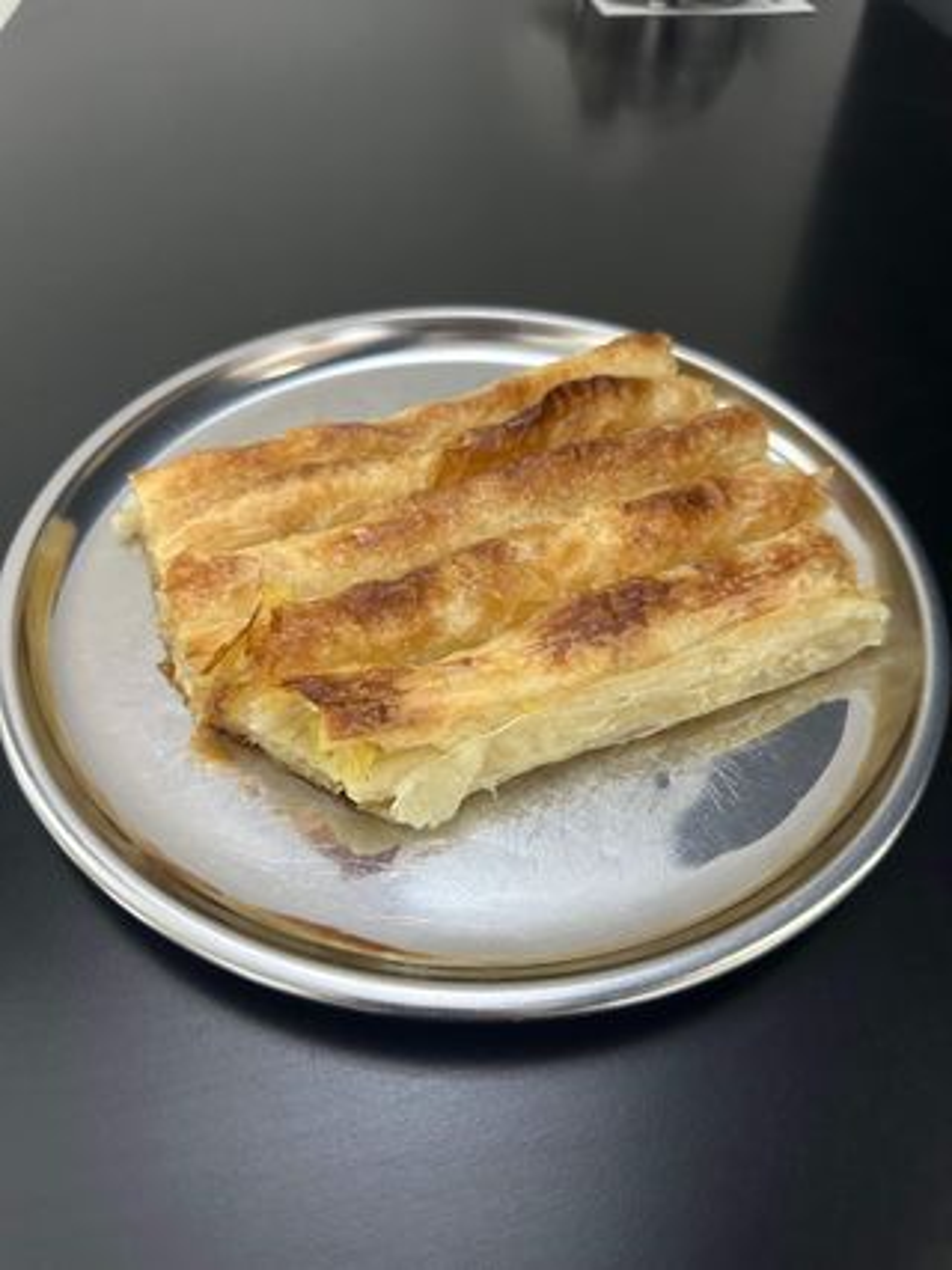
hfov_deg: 56.8
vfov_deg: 71.6
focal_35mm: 24
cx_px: 476
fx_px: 880
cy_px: 635
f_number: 1.78
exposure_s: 1/50
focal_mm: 6.86
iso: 500
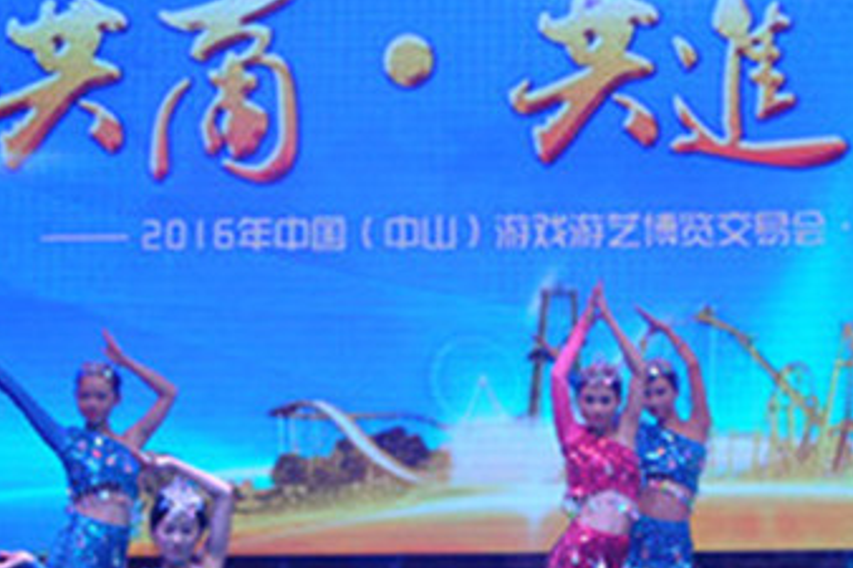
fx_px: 1968
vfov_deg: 16.4
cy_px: 318
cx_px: 676
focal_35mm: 83
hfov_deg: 24.1
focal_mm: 25
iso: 400
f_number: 5
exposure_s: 1/100
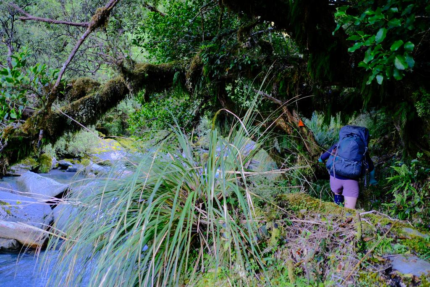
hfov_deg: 54.4
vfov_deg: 37.9
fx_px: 418
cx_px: 215
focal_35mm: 35
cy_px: 144
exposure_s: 1/105
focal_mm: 23
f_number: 2.2
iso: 640
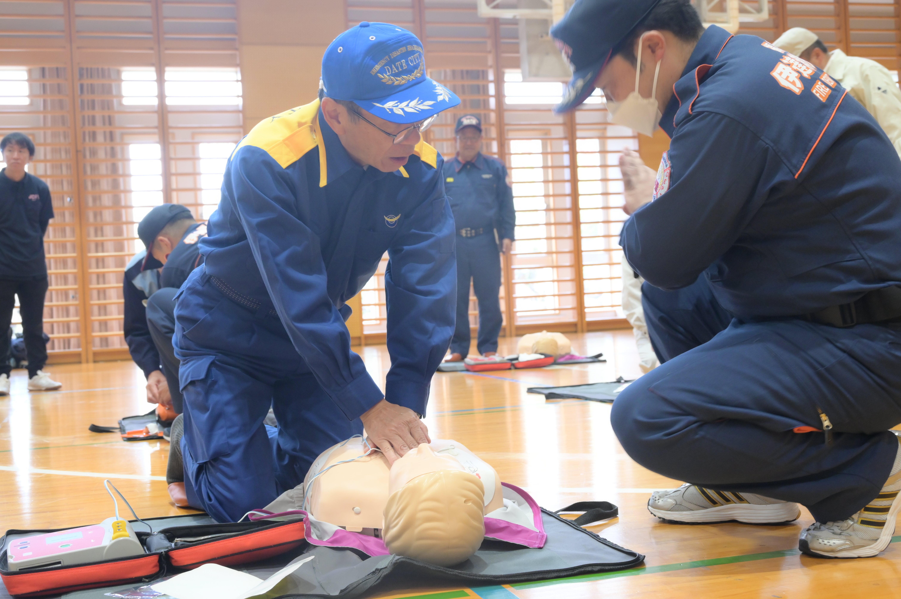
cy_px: 300
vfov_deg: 30.5
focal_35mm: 44
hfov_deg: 44.5
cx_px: 450
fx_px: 1100
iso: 3600
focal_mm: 44
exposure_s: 1/50
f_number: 8
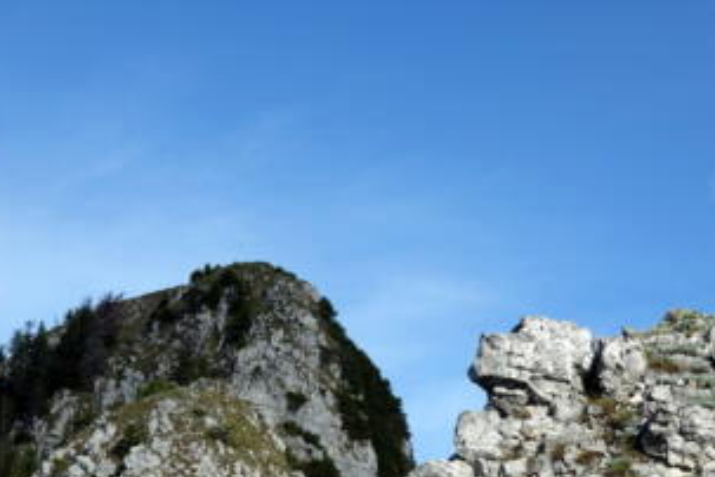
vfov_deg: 12.7
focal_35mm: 107
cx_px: 363
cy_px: 385
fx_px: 2125
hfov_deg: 19.1
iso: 125
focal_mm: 24.4
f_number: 5.6
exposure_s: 1/800
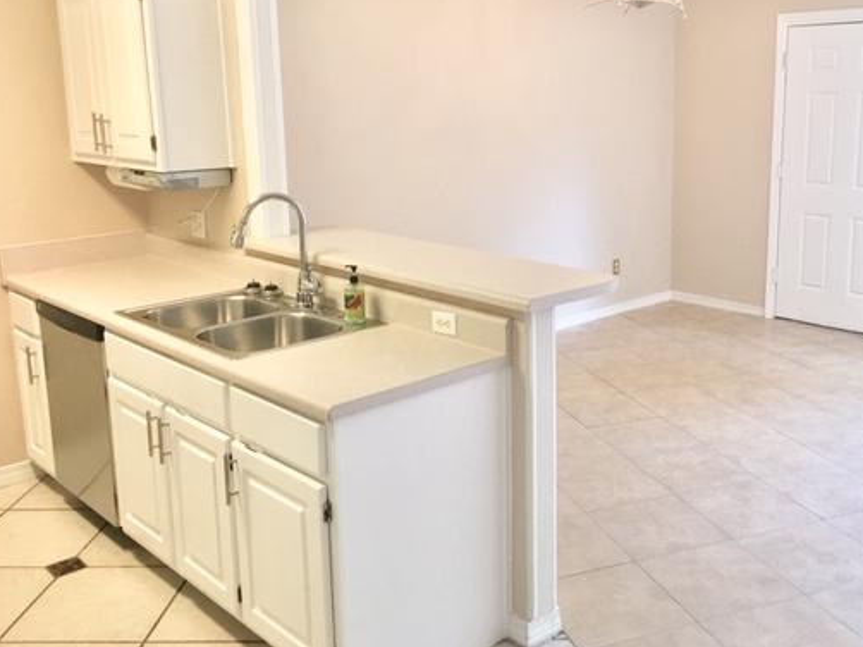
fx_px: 922
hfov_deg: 49.7
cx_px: 531
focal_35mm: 37
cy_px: 265
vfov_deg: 38.5
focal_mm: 4.15
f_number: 2.2
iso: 40
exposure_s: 1/30
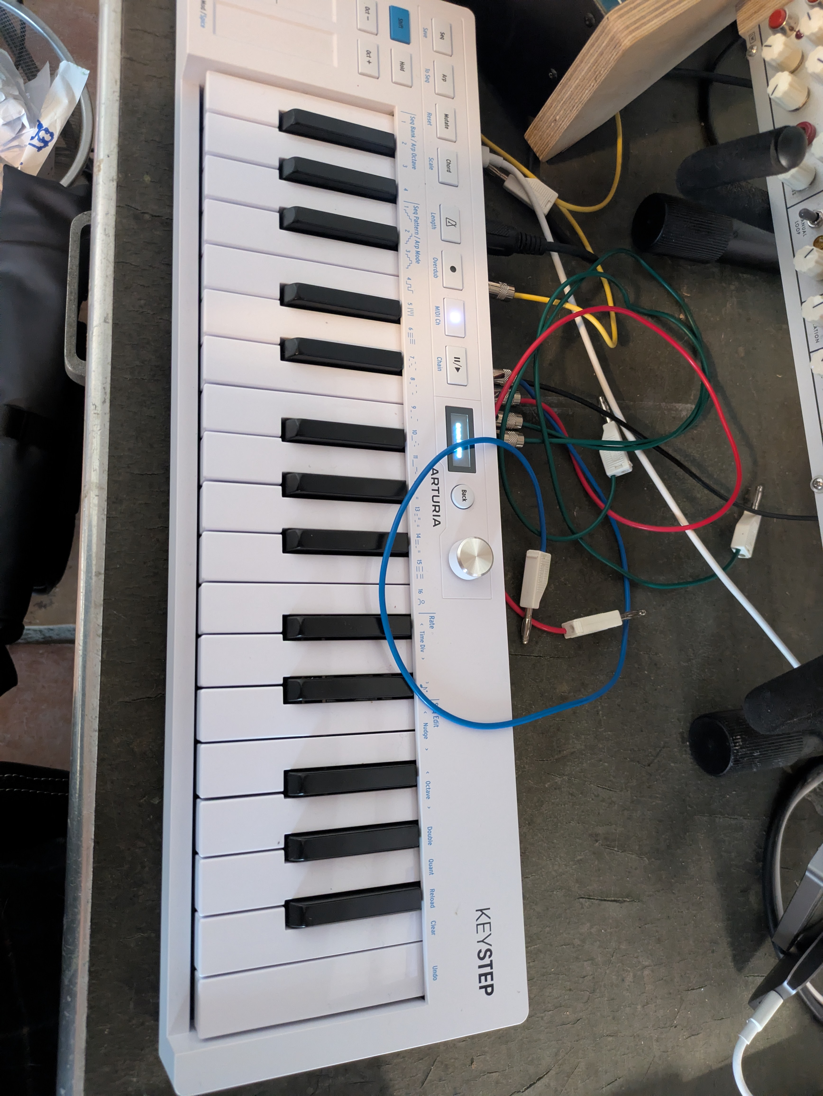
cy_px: 548
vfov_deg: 69.4
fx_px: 792
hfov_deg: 54.9
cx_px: 412
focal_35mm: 25
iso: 1295
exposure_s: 1/25
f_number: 1.89
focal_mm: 5.43
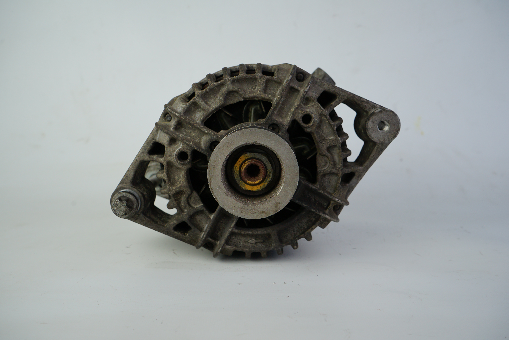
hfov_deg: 61.9
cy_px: 170
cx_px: 254
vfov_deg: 43.6
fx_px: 424
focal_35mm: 30
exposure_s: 1/160
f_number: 8
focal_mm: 30
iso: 200
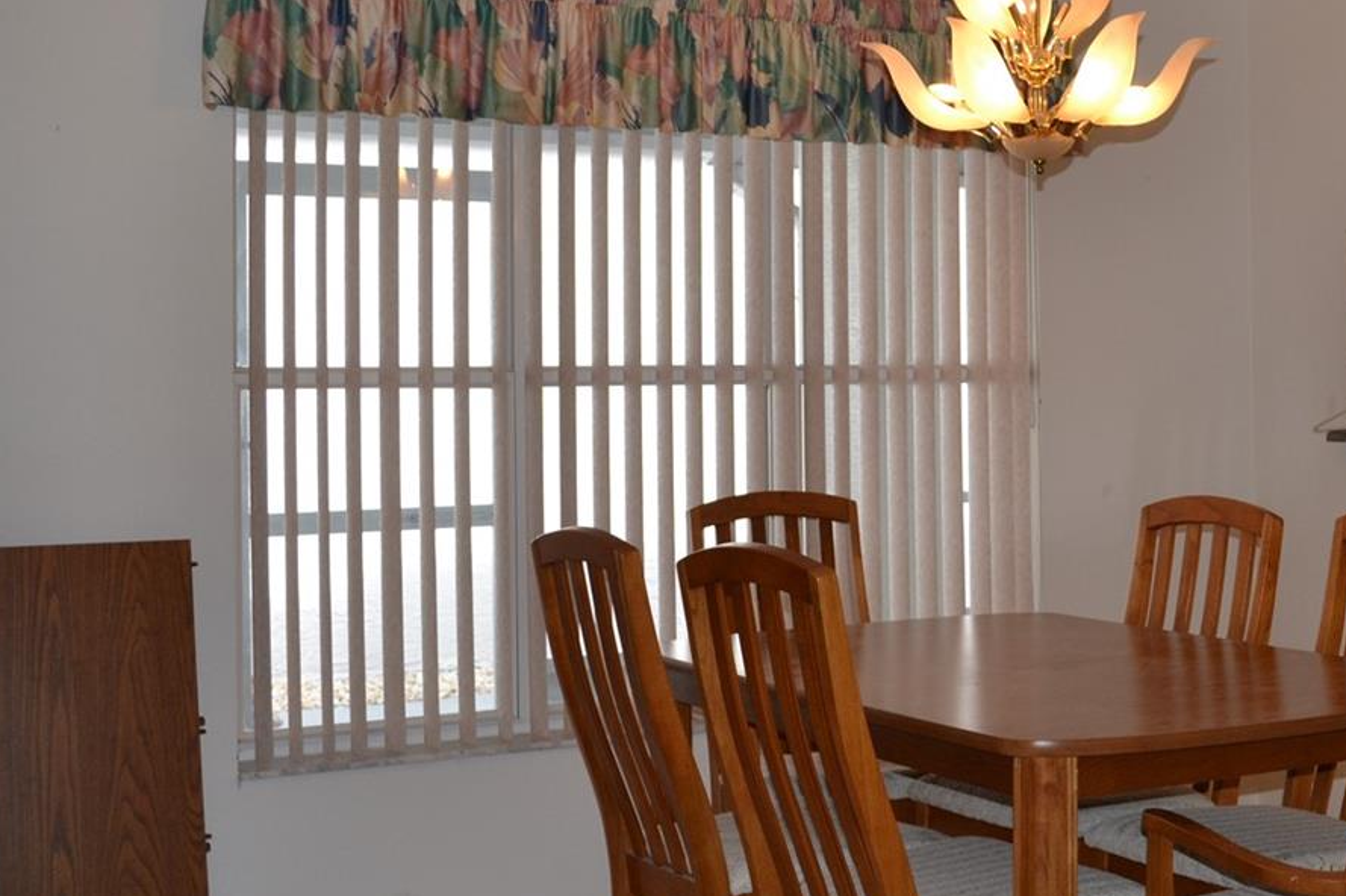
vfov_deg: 25.0
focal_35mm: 54
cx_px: 981
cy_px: 344
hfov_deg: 36.2
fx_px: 2018
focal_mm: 20
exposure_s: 1/125
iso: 320
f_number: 4
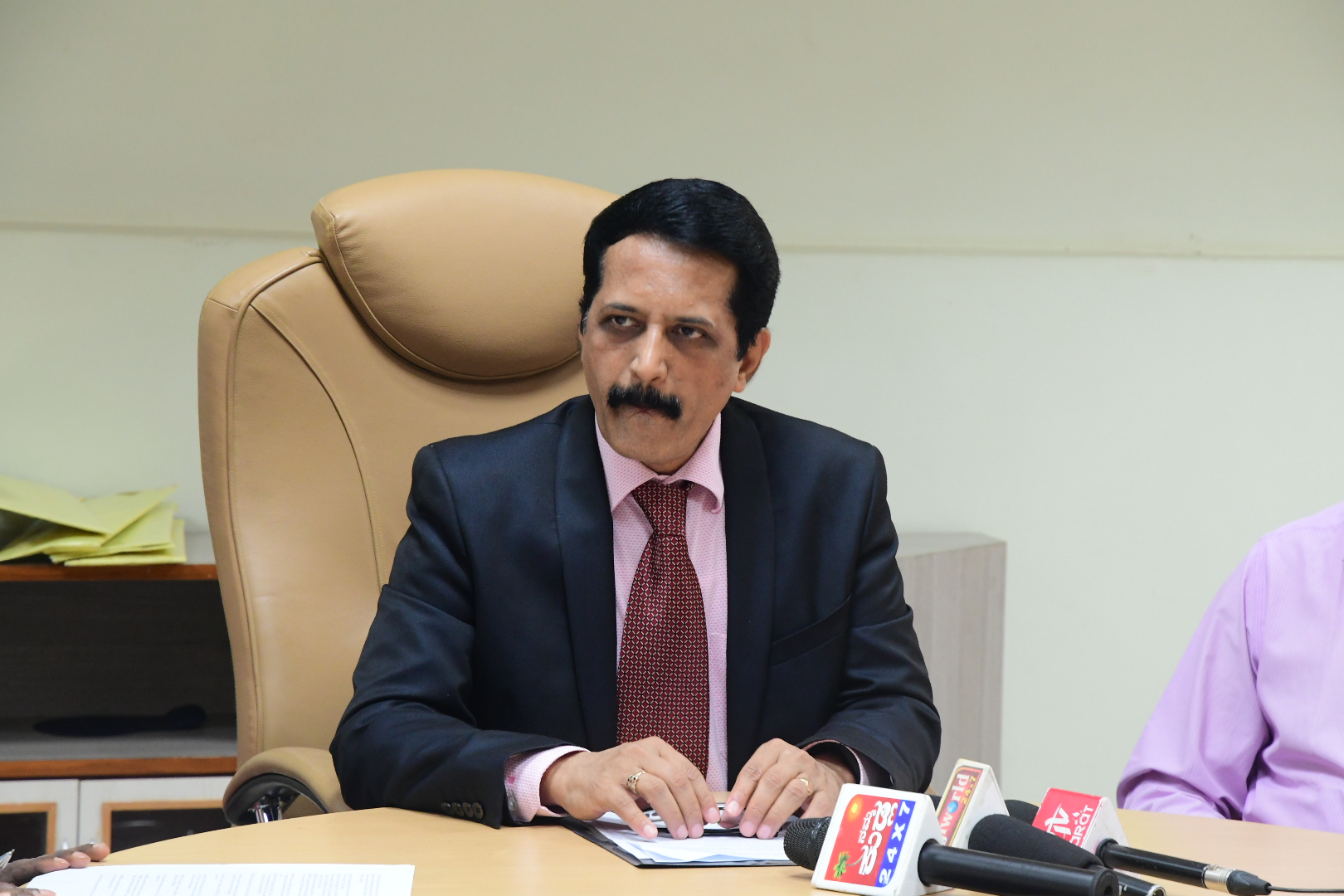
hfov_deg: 17.1
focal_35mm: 120
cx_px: 672
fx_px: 4480
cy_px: 448
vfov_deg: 11.4
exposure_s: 1/50
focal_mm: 80
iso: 2000
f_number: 6.3
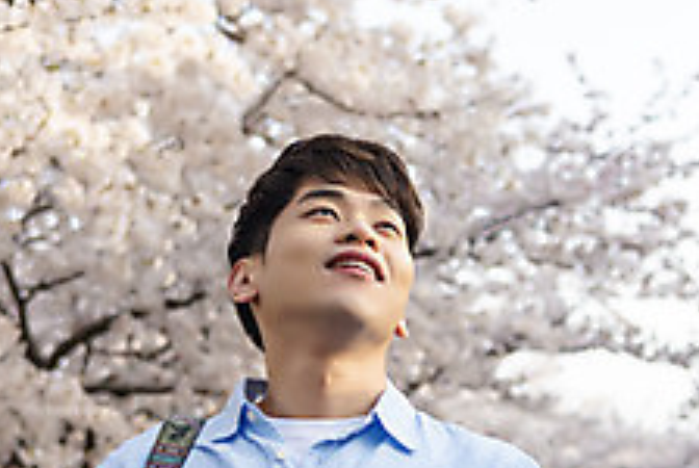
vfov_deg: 12.7
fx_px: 2080
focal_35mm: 107
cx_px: 470
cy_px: 465
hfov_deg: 19.0
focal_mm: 40
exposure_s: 1/640
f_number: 2.8
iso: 100
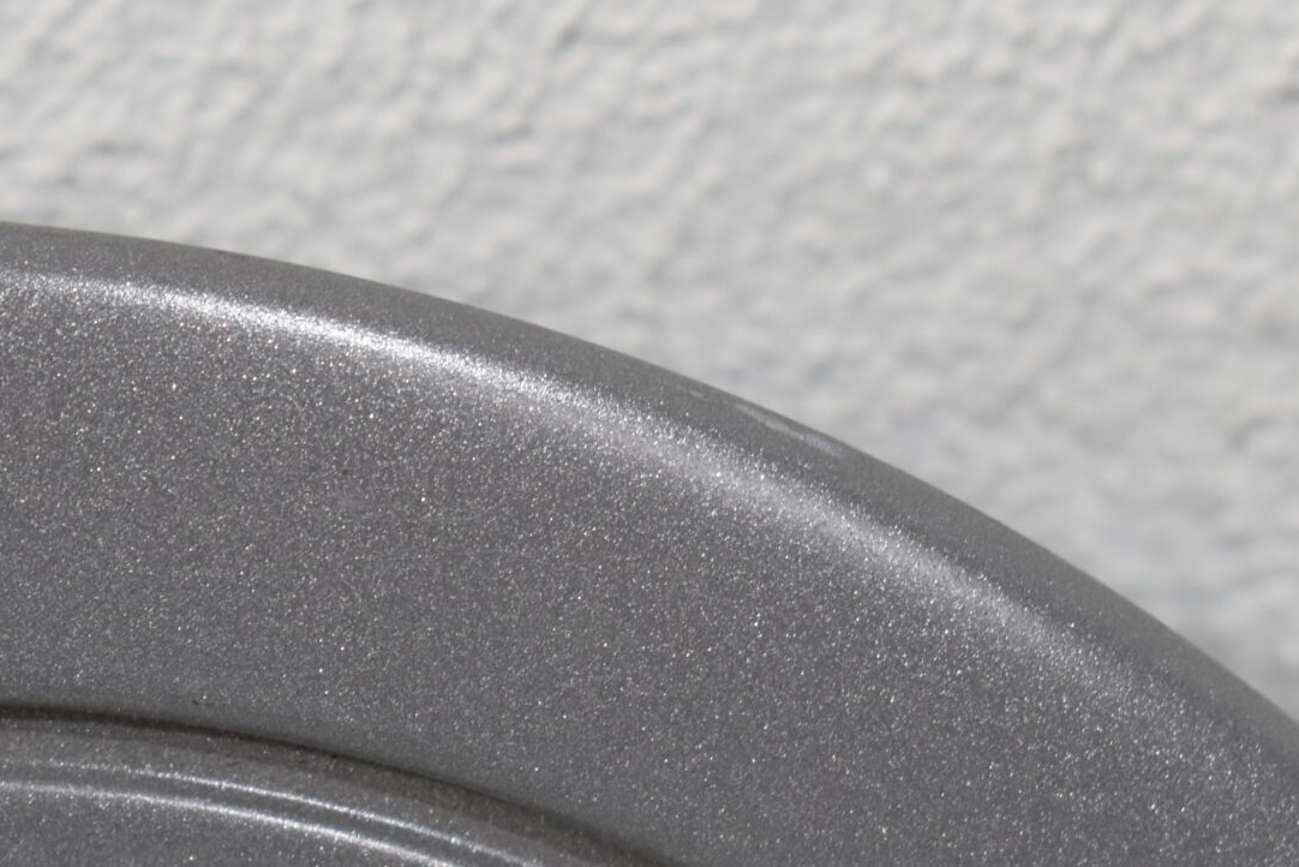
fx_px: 7044
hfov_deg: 10.4
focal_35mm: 195
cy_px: 539
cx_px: -127
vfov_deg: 7.0
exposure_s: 1/60
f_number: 7.1
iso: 400
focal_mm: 55
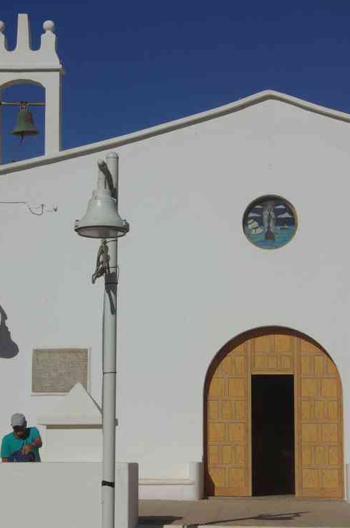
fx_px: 1418
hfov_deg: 14.1
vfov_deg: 21.0
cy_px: 309
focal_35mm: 97
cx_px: 159
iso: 100
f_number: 9.5
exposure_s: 1/750
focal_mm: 47.5
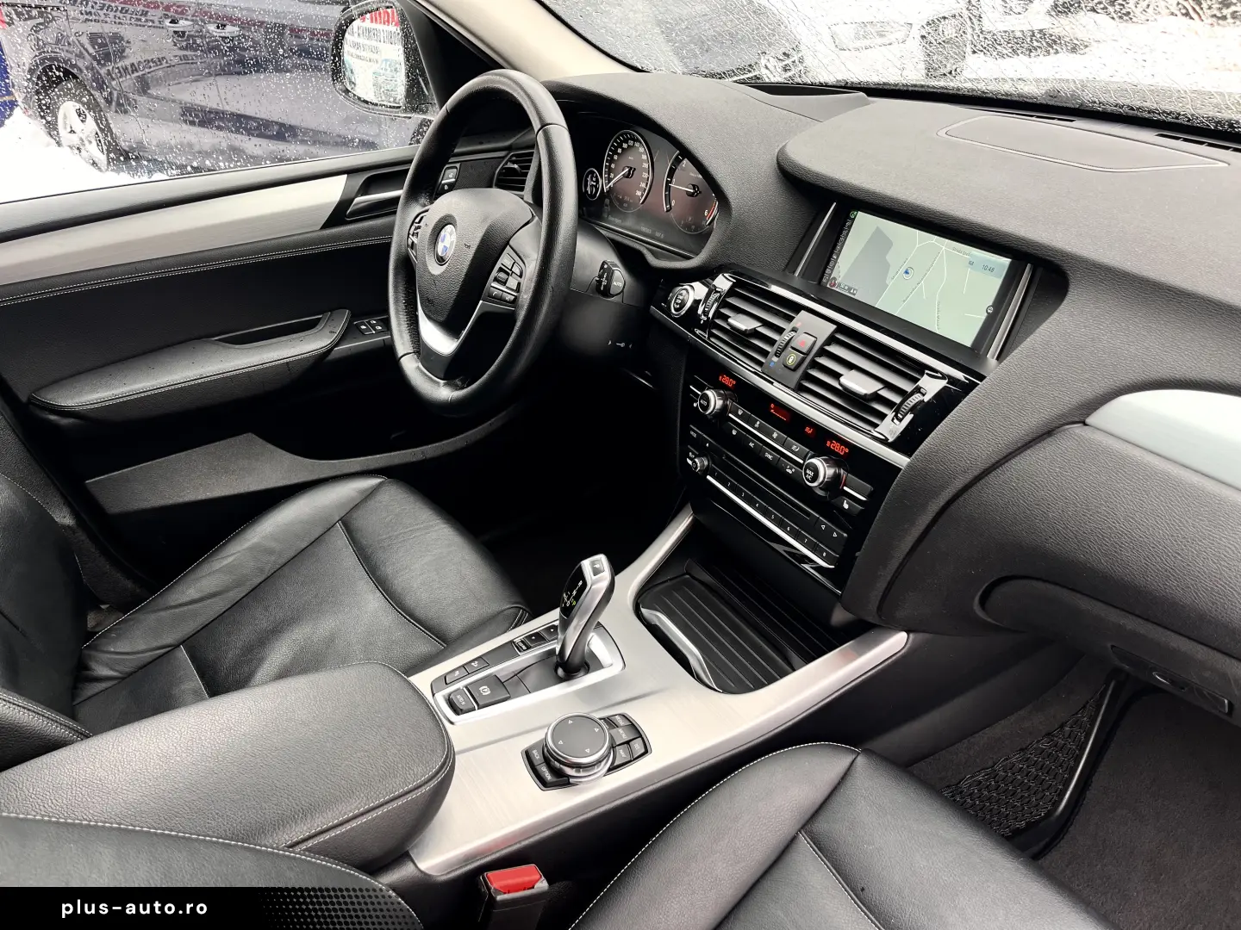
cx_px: 620
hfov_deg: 67.3
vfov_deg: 53.1
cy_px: 465
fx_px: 932
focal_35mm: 26
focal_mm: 5.1
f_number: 1.6
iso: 64
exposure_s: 1/122
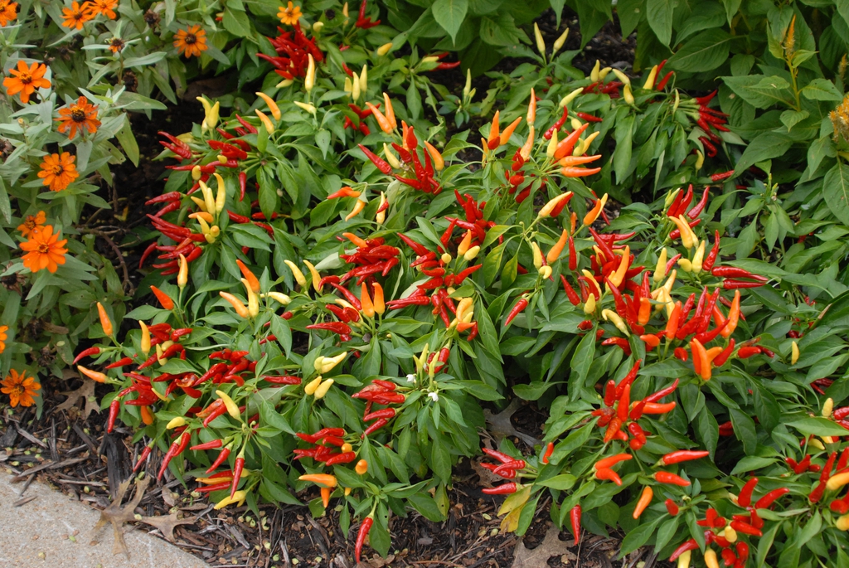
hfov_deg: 46.4
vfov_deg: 32.0
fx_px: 991
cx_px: 424
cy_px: 284
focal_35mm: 42
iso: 400
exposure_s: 1/90
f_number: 5
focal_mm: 28
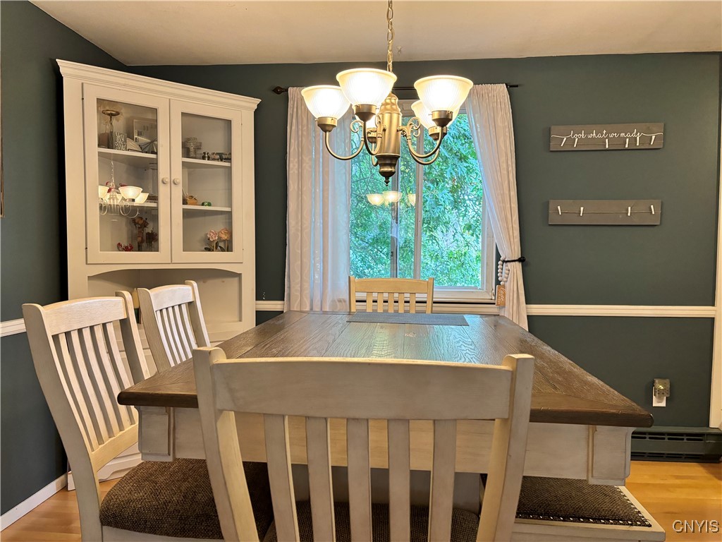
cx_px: 361
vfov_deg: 53.1
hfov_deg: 67.3
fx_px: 542
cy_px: 271
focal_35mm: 26
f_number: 1.6
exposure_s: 1/60
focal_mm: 5.96
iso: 250
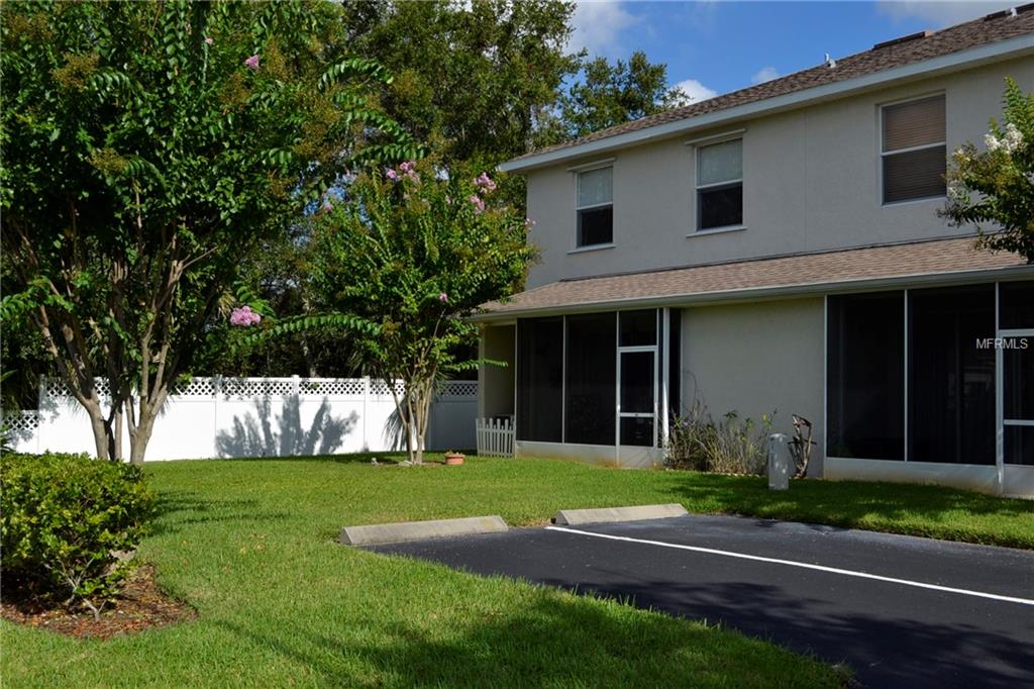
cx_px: 517
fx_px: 1120
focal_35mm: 39
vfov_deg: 34.2
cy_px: 344
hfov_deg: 49.6
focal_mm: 26
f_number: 9
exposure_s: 1/320
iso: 100
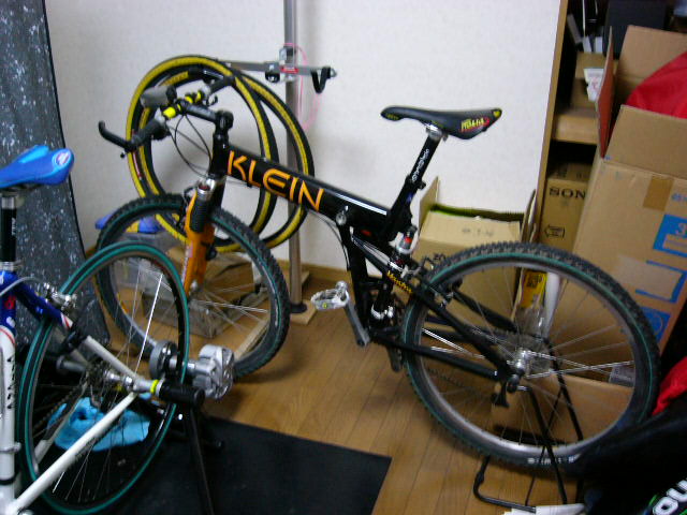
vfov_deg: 40.7
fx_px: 695
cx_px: 344
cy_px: 258
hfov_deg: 52.6
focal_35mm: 35
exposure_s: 1/8
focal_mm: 5.8
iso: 200
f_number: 2.8
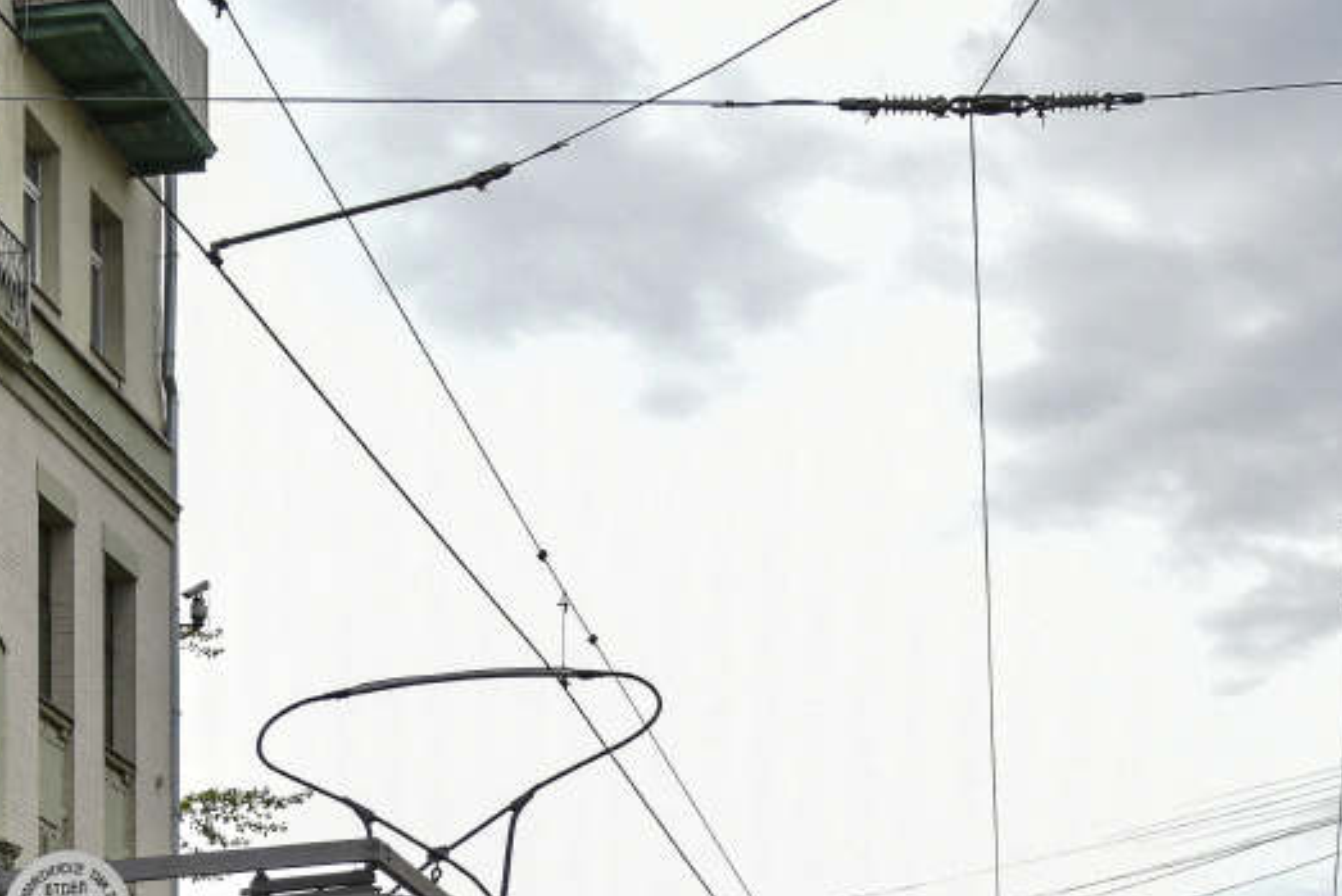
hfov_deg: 20.8
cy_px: 1110
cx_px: 316
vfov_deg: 13.7
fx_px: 3617
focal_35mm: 97
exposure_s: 1/640
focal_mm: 26
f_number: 4
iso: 160
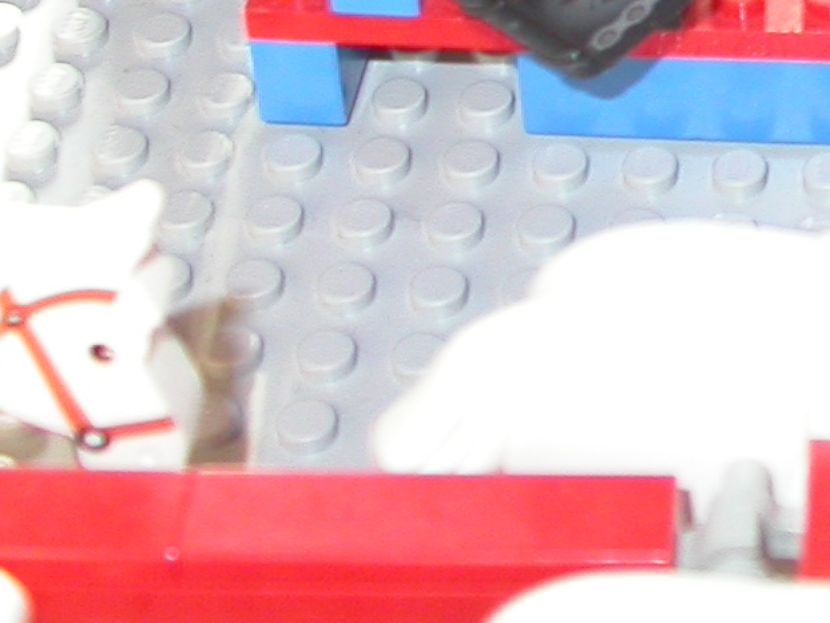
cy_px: -449
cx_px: 1224
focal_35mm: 139
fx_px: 3333
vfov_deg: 10.2
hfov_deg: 13.4
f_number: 2.6
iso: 100
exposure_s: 1/30
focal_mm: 7.85
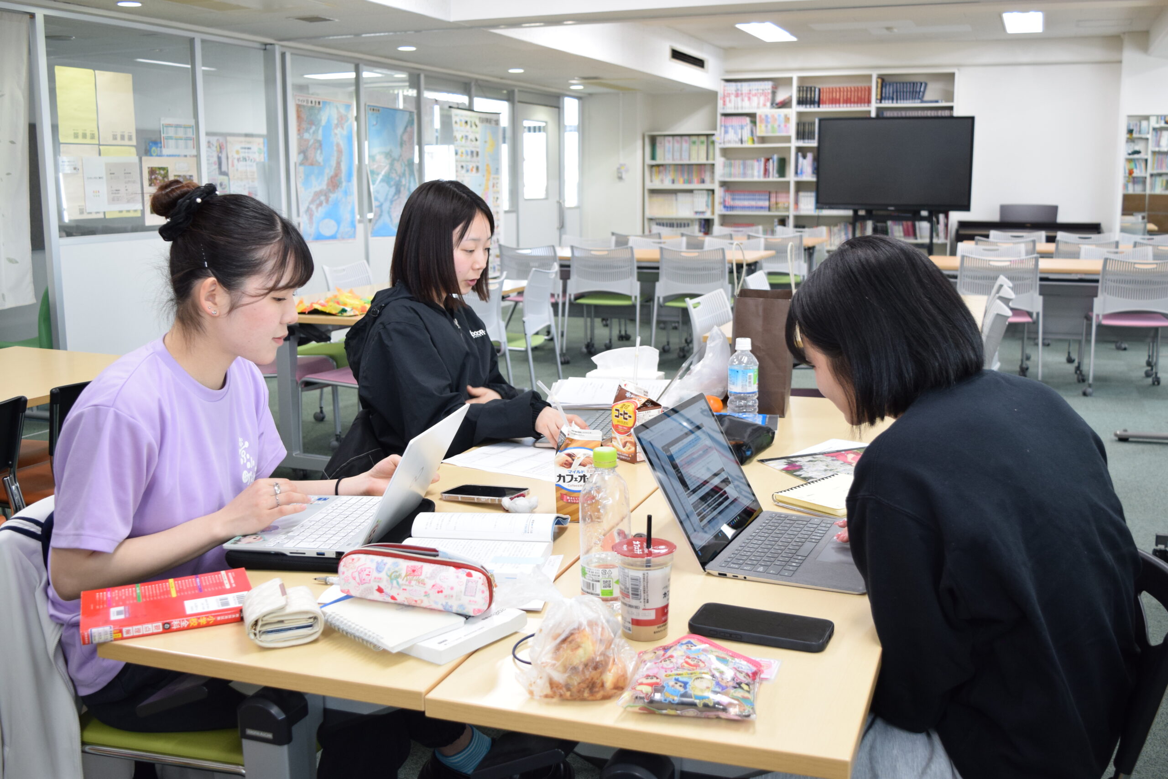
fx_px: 1168
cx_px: 584
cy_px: 390
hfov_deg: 53.1
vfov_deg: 36.9
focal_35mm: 36
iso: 800
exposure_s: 1/100
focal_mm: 24
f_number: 5
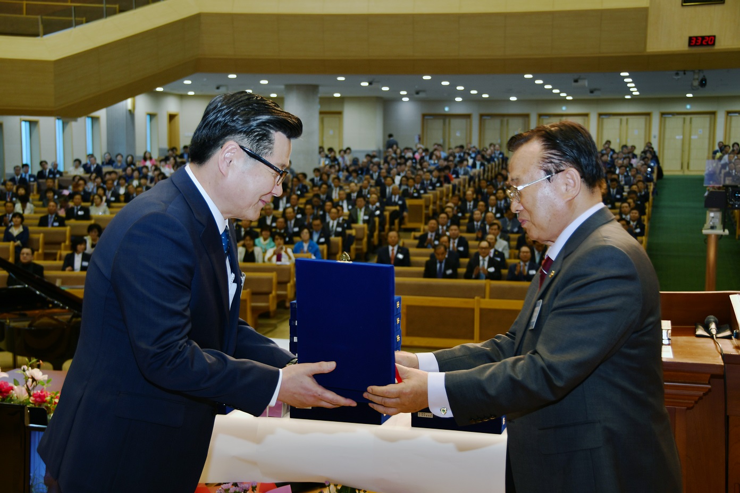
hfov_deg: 37.9
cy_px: 246
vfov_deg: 25.8
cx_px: 370
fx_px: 1079
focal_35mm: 52
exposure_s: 1/60
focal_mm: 35
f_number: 4.2
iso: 200
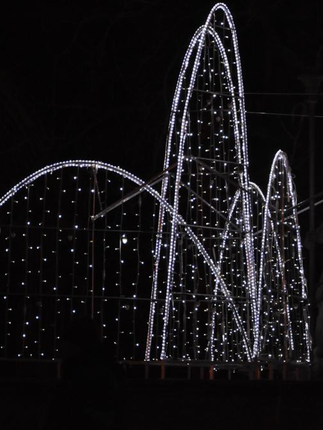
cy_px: 214
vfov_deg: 9.8
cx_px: 282
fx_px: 2501
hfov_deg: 7.4
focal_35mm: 201
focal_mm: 92
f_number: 5.6
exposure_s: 1/250
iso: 2000
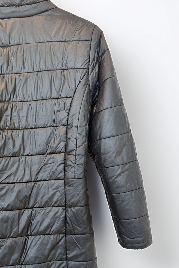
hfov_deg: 30.0
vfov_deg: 45.2
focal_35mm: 43
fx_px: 321
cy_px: 159
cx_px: 23
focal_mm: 6.86
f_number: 1.78
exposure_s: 1/100
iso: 200
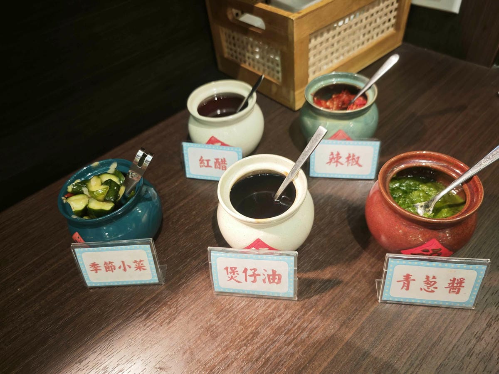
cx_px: 250
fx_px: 332
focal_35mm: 23
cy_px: 187
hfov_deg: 73.9
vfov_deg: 58.9
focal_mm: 8.72
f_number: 1.63
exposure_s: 1/360
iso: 1250
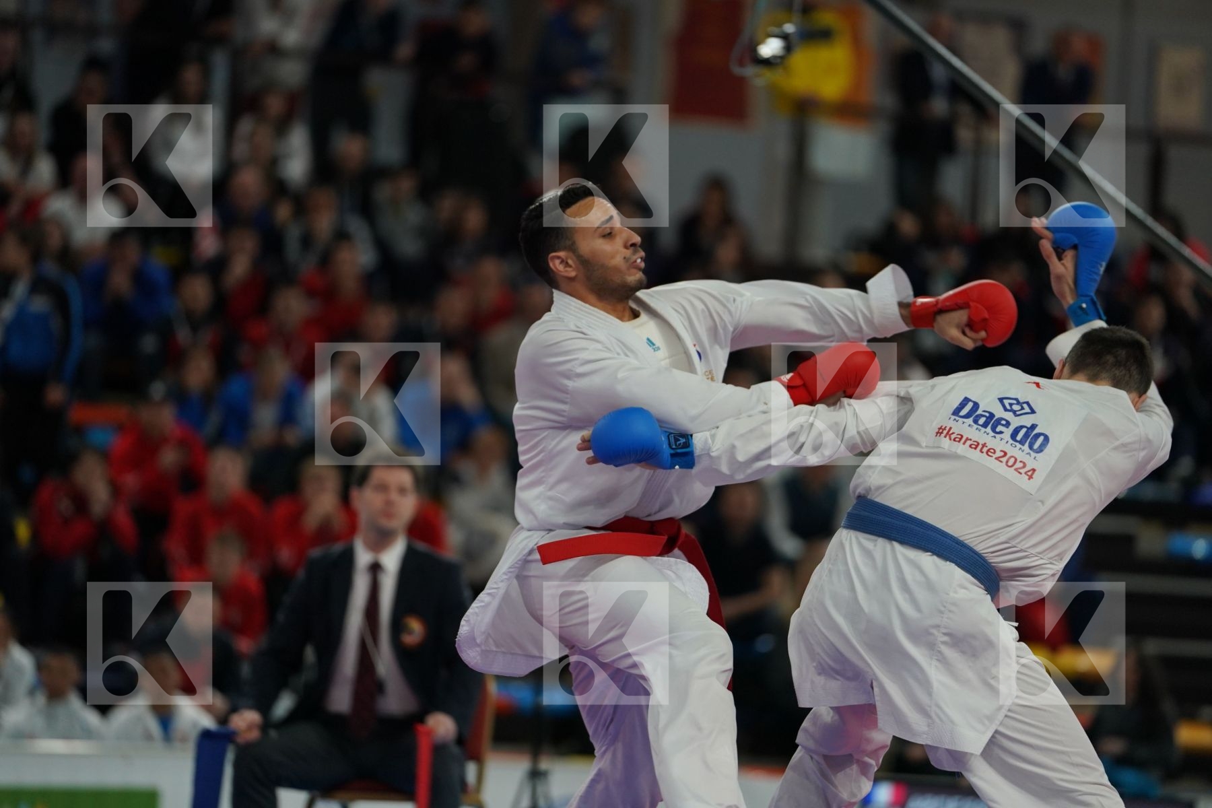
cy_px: 404
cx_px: 606
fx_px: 6733
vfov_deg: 6.9
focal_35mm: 200
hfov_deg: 10.3
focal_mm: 200
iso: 1250
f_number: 2.8
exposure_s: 1/1000
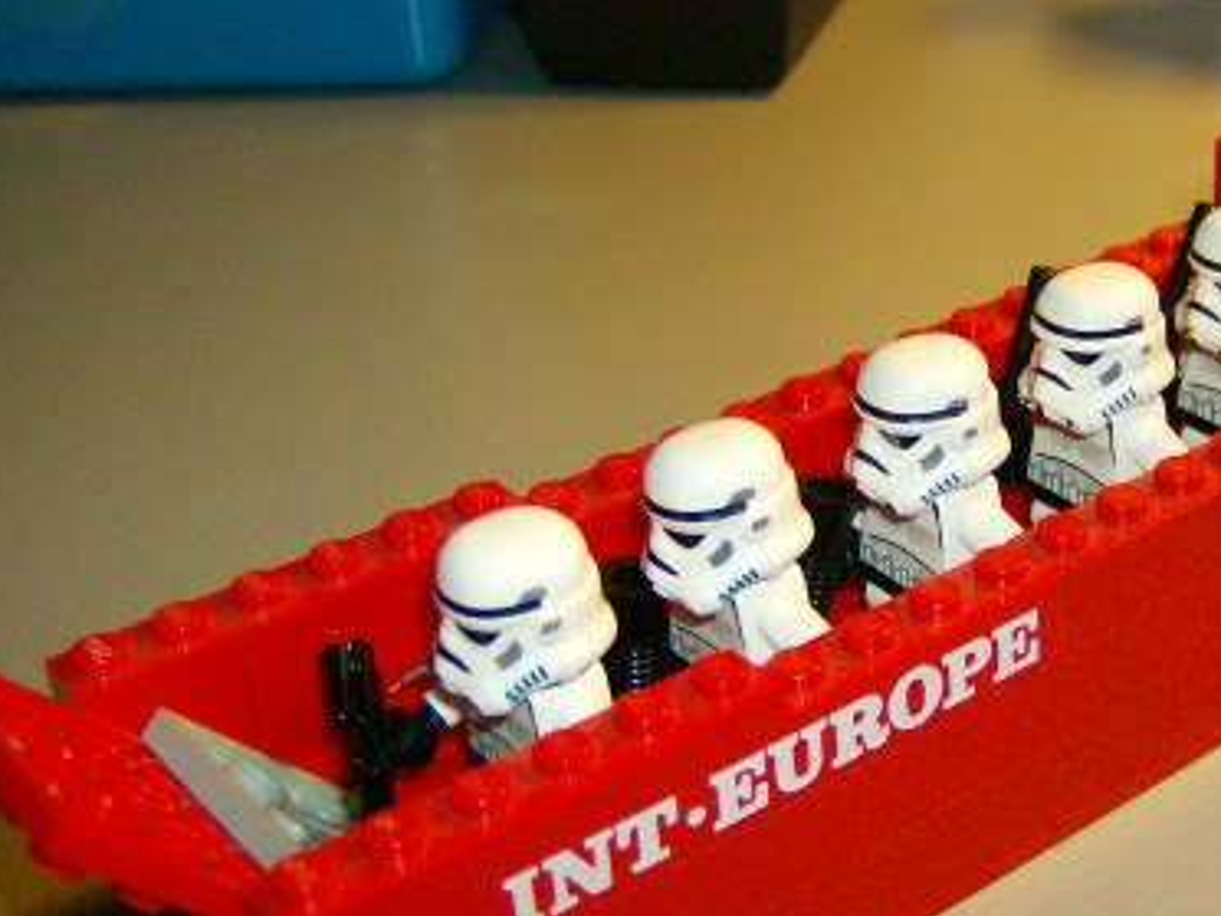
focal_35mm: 62
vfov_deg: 23.6
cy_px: 417
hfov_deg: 30.8
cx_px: 873
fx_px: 2187
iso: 200
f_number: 2.8
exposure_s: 1/60
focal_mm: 6
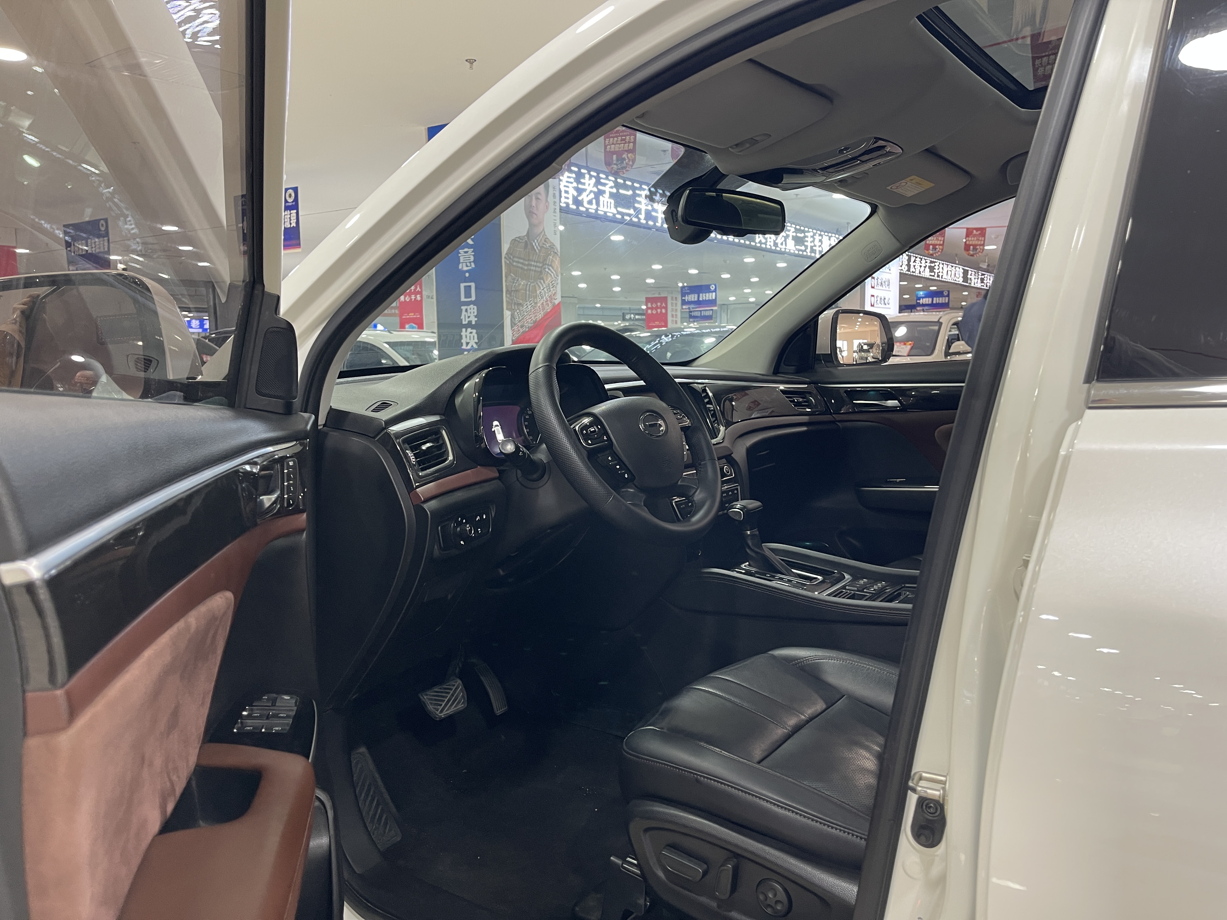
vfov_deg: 54.9
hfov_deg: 69.4
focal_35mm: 25
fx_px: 886
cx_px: 614
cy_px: 460
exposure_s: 1/46
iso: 125
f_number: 1.6
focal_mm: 5.1
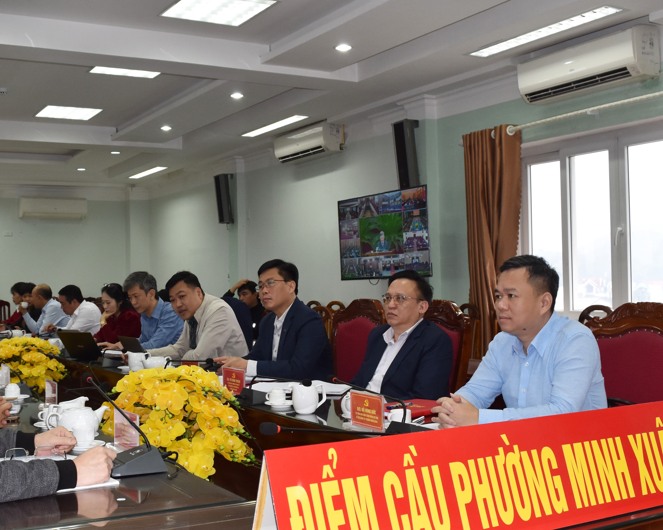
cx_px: 255
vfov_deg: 35.6
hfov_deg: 43.5
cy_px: 298
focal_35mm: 42
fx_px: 824
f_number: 5.6
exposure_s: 1/125
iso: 720
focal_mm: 18
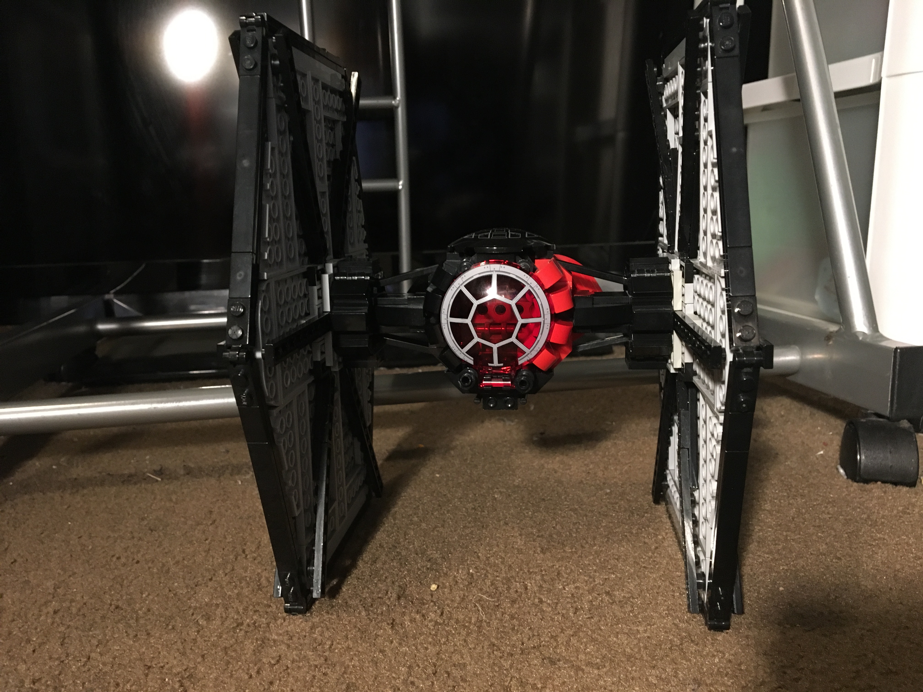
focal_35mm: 29
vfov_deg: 48.2
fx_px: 773
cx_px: 462
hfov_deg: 61.7
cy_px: 346
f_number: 2.2
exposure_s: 1/15
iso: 400
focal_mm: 4.15
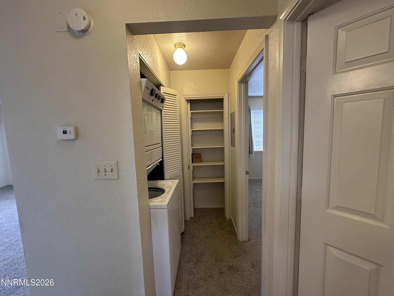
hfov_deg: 102.1
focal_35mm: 14
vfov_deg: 85.7
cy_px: 148
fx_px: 159
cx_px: 197
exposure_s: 1/60
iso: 200
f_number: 2.2
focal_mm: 2.22
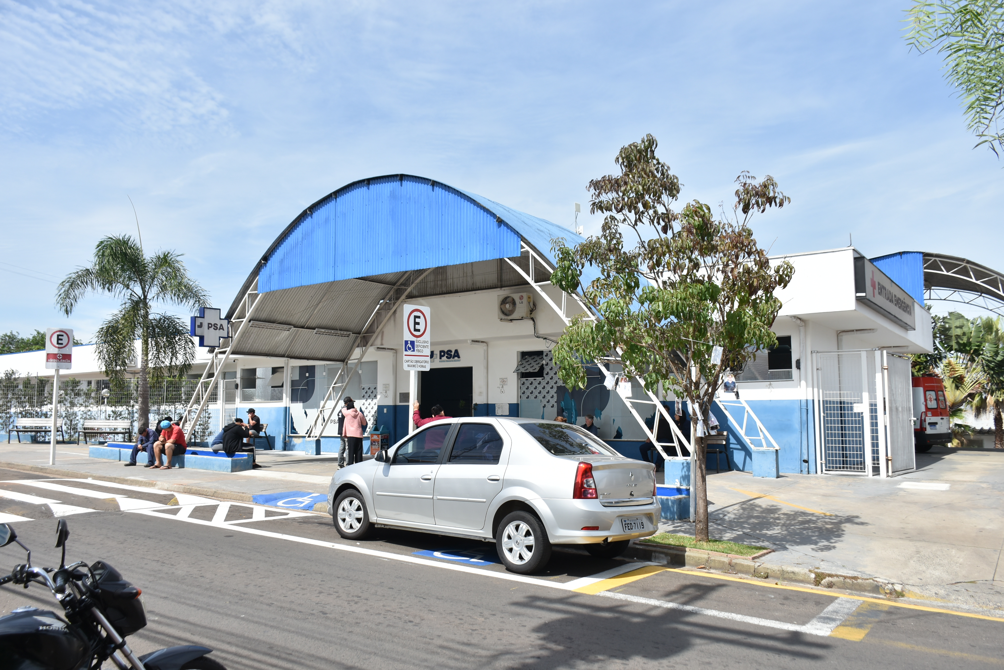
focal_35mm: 27
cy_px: 335
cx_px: 502
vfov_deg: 48.0
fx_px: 753
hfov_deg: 67.4
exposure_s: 1/640
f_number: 5.6
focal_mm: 18
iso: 125
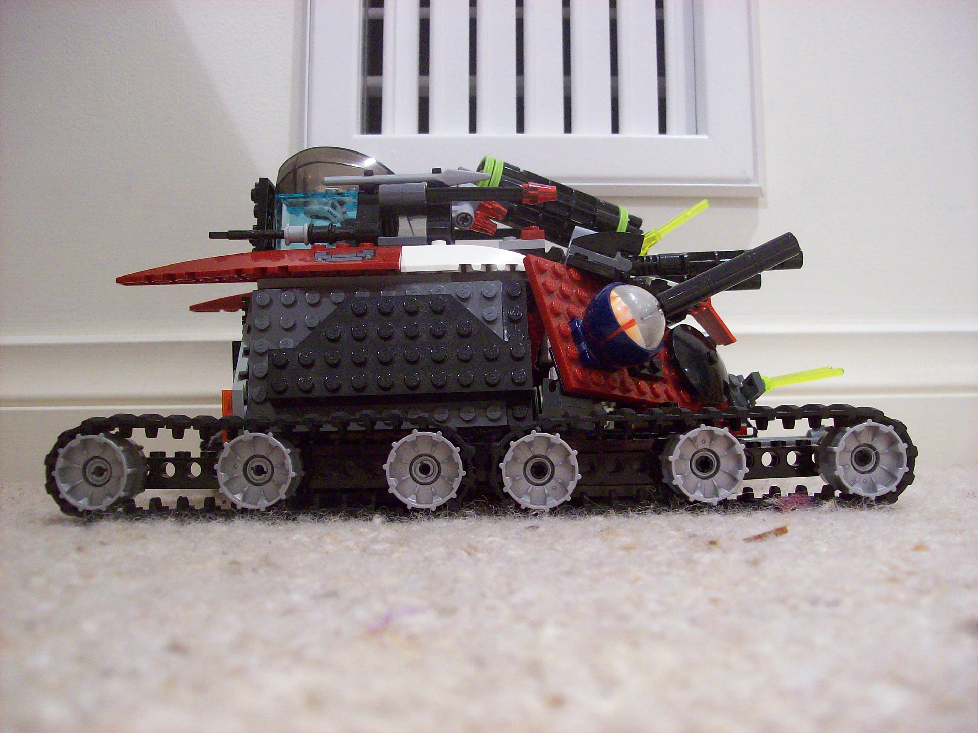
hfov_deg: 51.4
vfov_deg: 39.6
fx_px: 1017
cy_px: 366
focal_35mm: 36
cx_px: 489
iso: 160
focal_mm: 6
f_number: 2.7
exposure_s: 1/9.23
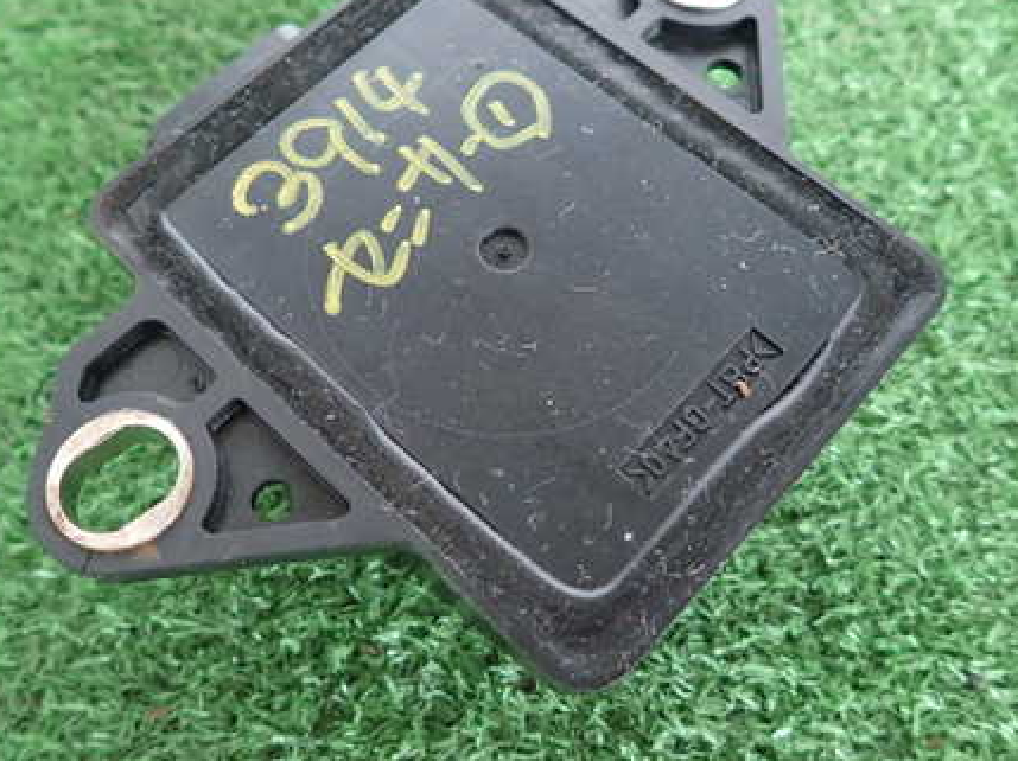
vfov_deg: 40.5
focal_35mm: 35
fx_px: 1028
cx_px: 451
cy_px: 315
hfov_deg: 52.5
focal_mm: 4.5
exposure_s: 1/50
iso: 200
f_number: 2
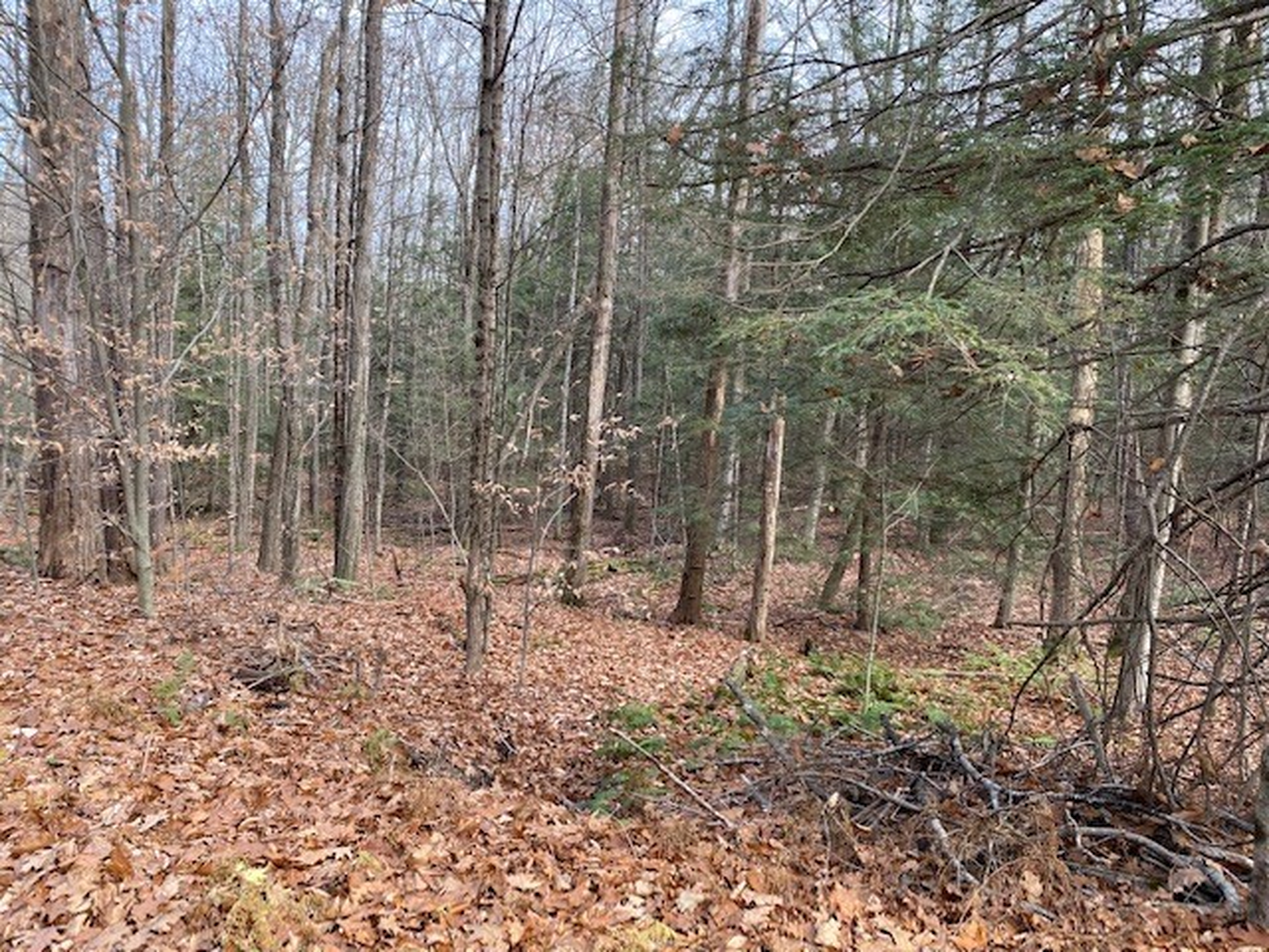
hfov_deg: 67.3
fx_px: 953
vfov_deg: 53.1
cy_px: 476
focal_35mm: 26
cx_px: 634
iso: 32
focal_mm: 4.25
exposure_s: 1/150
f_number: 1.8
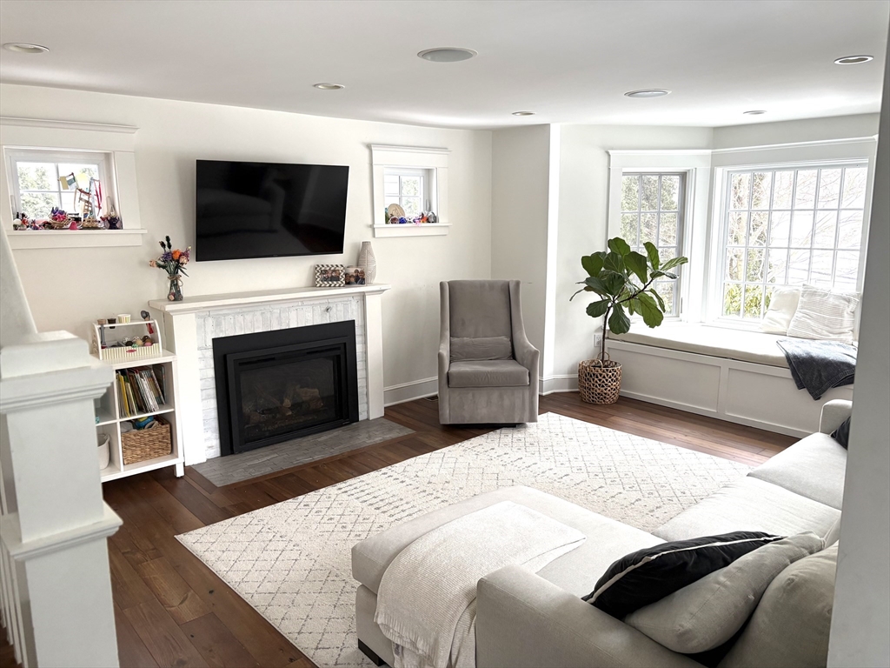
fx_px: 668
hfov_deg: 67.3
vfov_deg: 53.1
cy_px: 334
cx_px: 445
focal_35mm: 26
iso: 125
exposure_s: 1/106
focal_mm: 5.96
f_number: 1.6
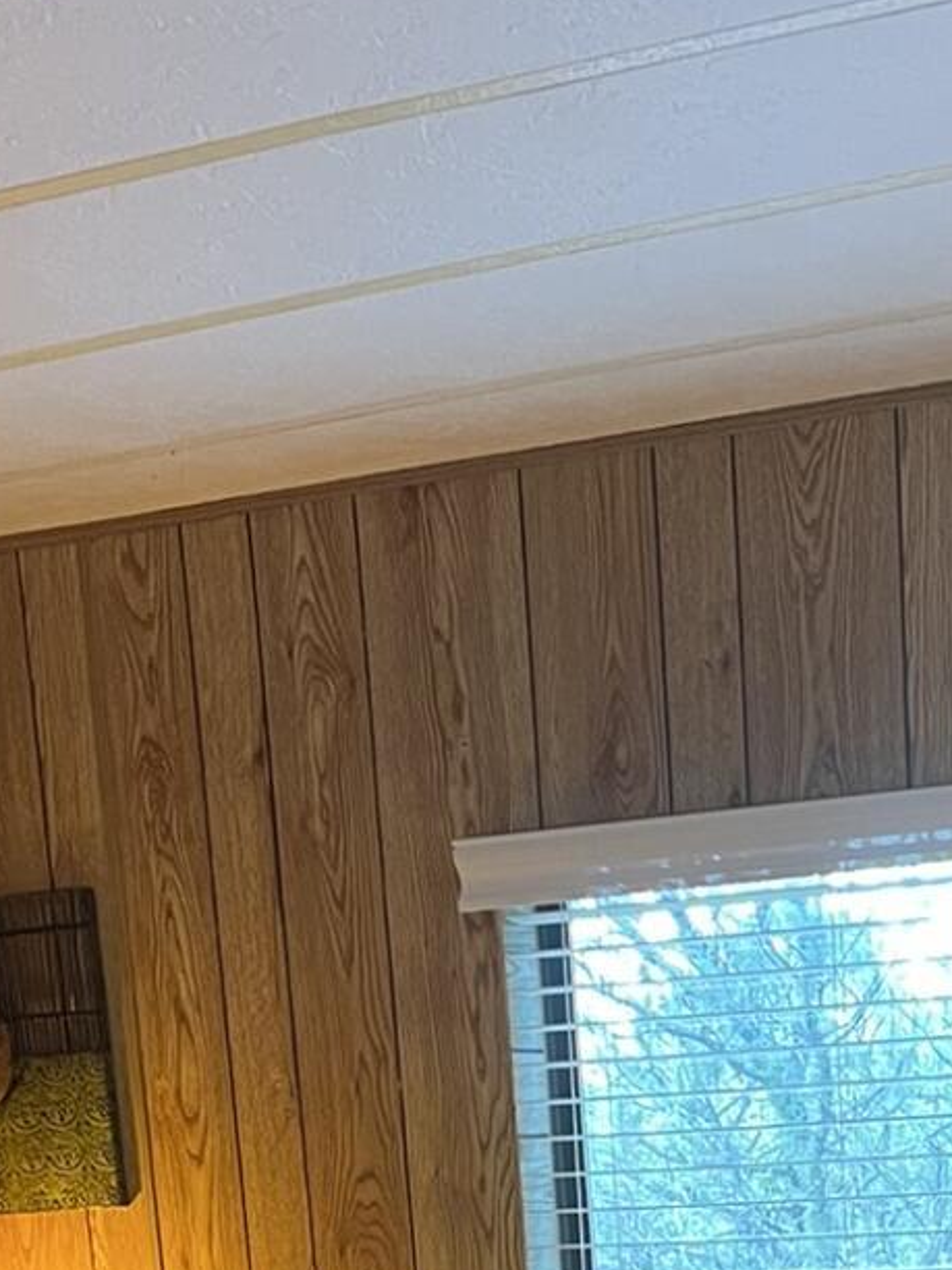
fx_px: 3117
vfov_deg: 19.6
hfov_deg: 17.2
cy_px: 1980
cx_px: 767
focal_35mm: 85
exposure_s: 1/60
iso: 200
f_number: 1.5
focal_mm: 5.7
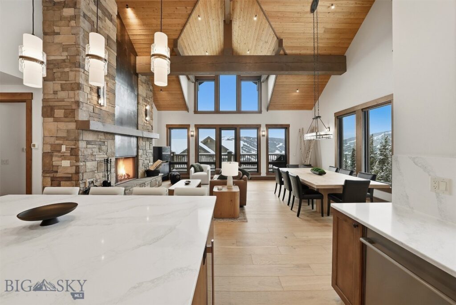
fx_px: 152
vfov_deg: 90.1
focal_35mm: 12
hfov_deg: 112.6
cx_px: 228
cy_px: 152
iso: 400
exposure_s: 1/200
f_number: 7.1
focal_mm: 12
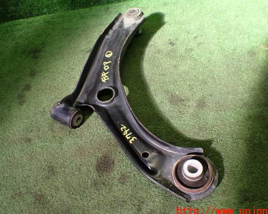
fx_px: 270
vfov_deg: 43.3
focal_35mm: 34
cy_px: 102
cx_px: 138
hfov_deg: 52.9
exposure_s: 1/125
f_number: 2.3
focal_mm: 5.4
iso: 200
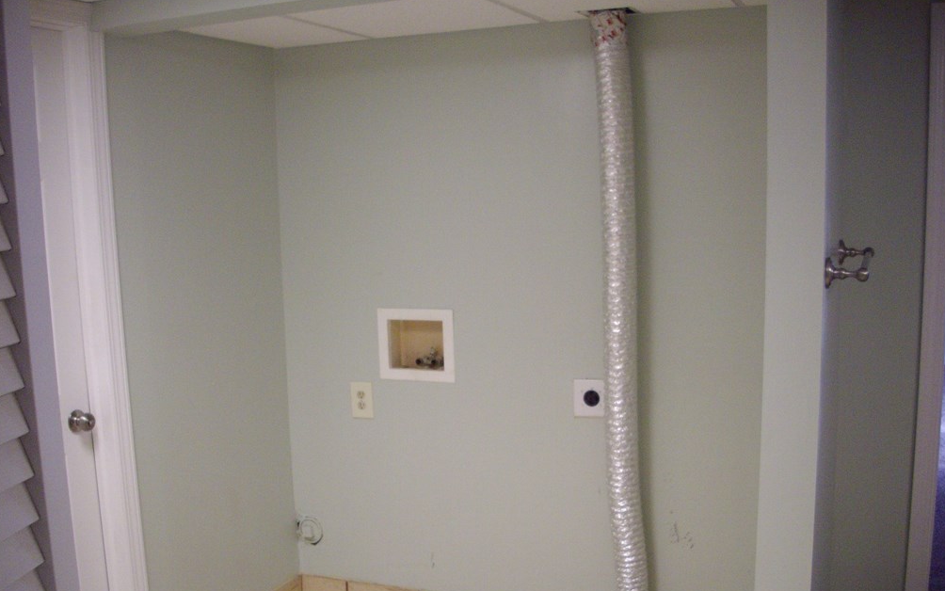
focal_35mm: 40
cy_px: 348
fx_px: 1030
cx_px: 475
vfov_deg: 31.9
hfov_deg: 49.3
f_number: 2.8
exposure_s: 1/50
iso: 278
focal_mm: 6.2
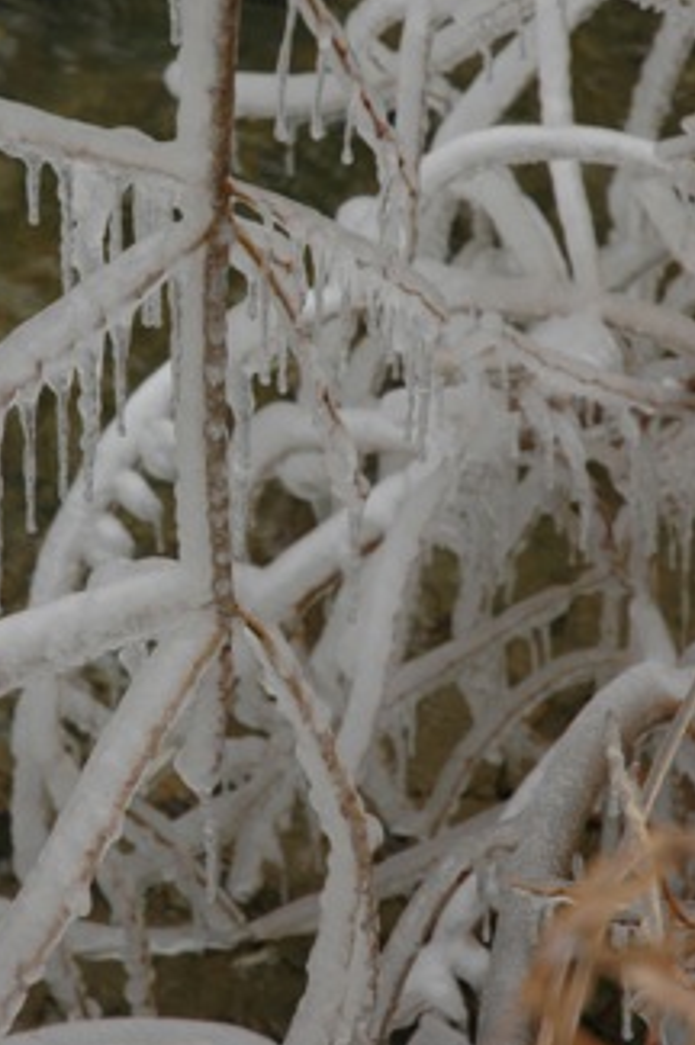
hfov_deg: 9.6
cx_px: 180
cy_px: 328
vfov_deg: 14.3
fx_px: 4150
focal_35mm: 143
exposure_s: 1/60
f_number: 5.6
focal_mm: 62
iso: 200
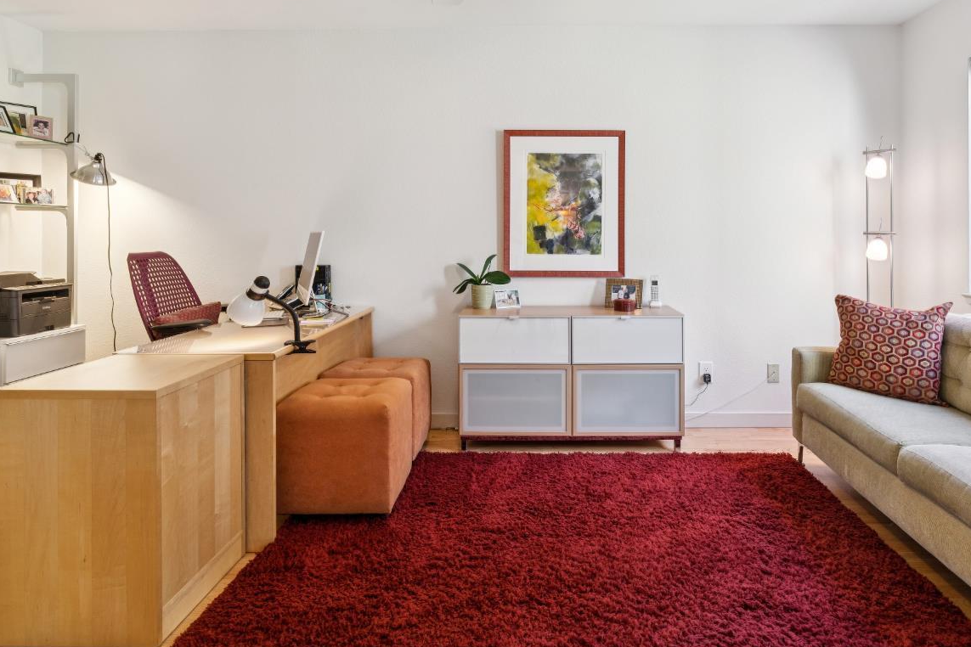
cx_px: 539
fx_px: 566
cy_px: 248
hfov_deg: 80.9
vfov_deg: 58.8
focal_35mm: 21
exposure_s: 1/5
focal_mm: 16
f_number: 11
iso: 320
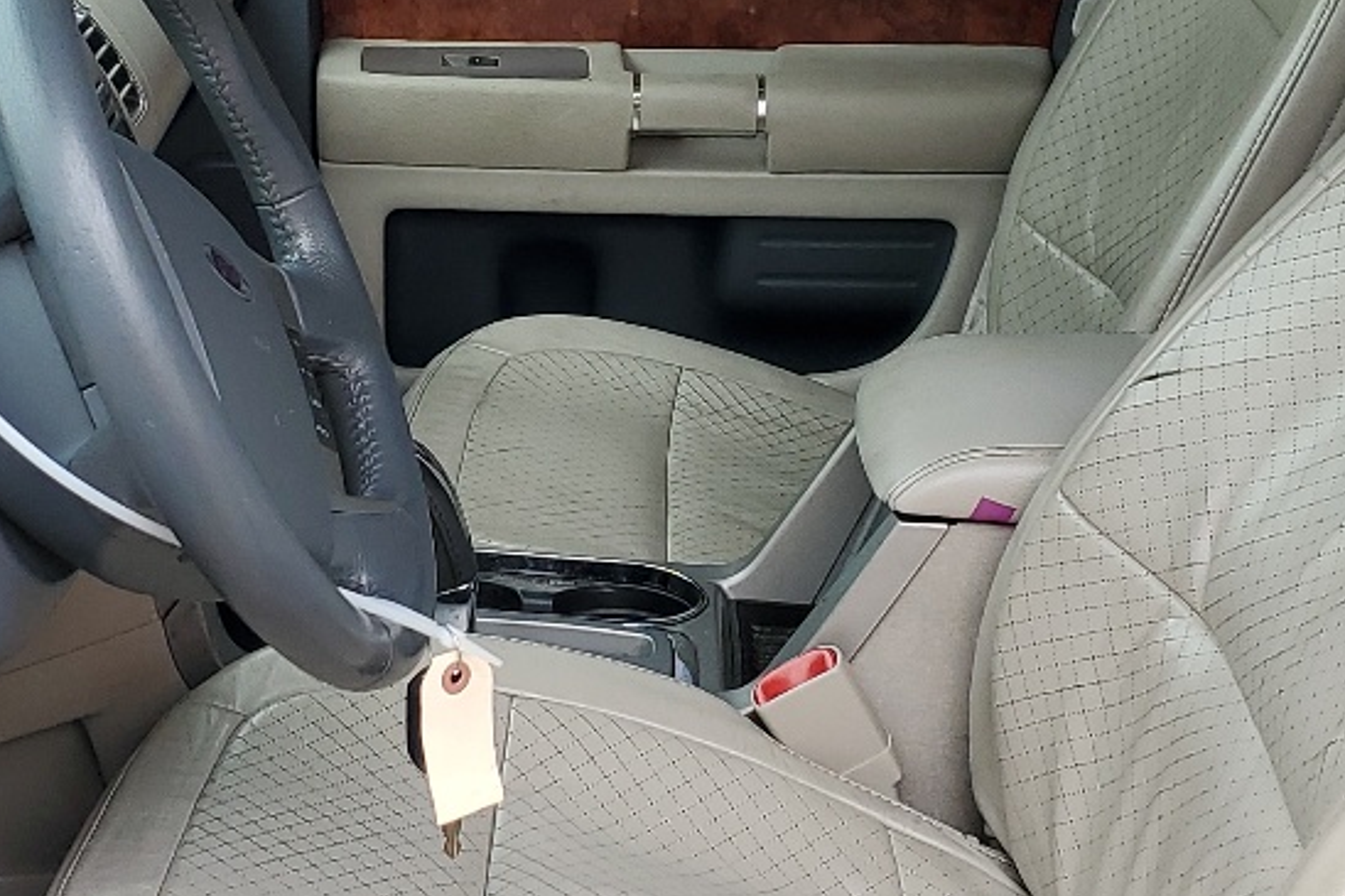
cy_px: 353
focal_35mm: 79
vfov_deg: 17.2
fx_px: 2950
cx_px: 511
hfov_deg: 25.6
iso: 50
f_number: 1.5
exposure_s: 1/278
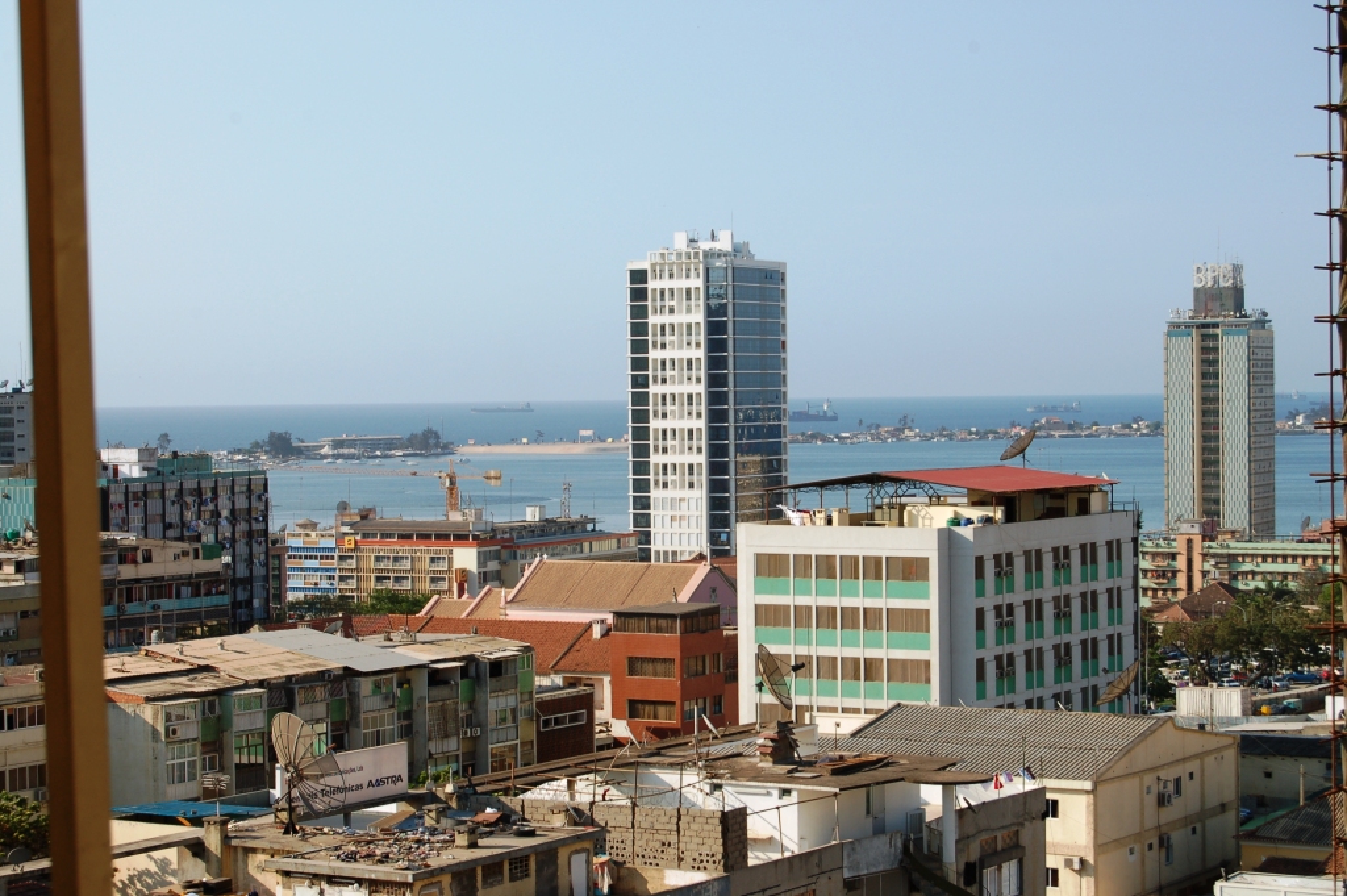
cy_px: 448
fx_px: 3084
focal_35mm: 82
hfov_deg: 24.6
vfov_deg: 16.5
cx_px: 674
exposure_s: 1/320
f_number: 9
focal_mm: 55
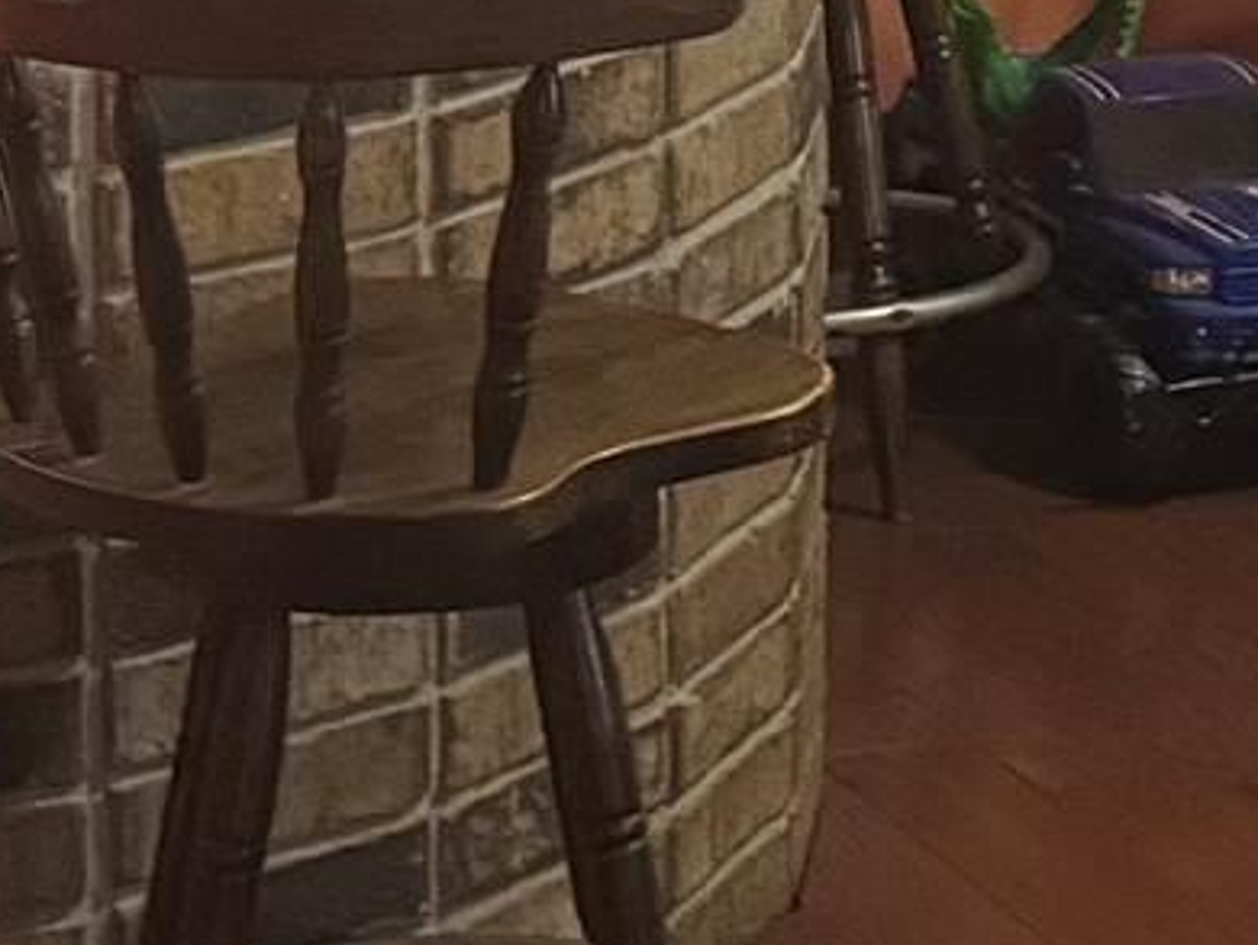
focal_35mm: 189
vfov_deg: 7.8
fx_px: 6873
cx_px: 1610
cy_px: -352
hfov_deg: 10.3
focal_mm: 6.76
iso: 800
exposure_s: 1/60
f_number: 1.78
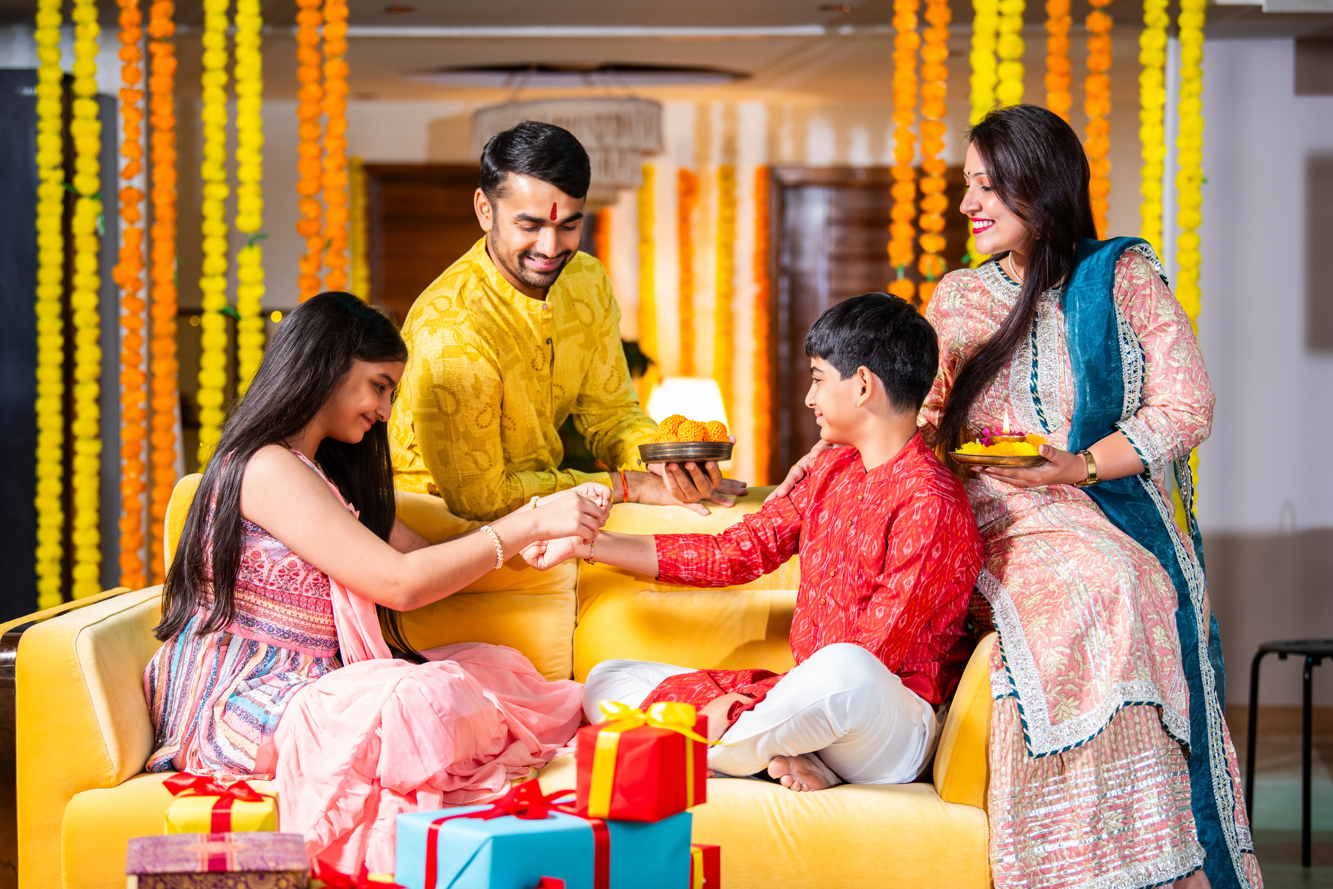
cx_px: 666
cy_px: 444
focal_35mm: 95
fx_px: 3518
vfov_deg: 14.4
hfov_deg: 21.5
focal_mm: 95
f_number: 3.2
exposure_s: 1/125
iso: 400
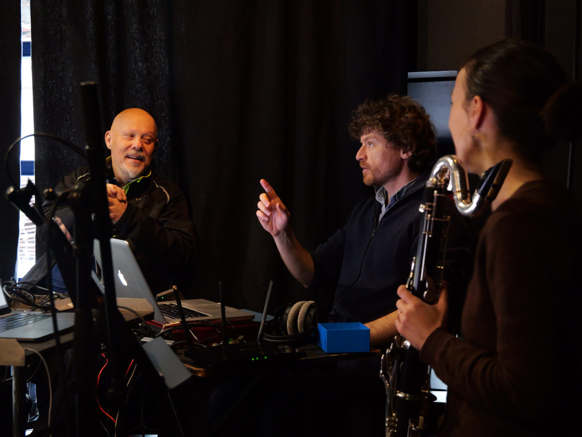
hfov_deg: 30.3
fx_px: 1076
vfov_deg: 22.9
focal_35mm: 64
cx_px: 291
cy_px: 218
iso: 3200
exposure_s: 1/13
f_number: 5
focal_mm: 32
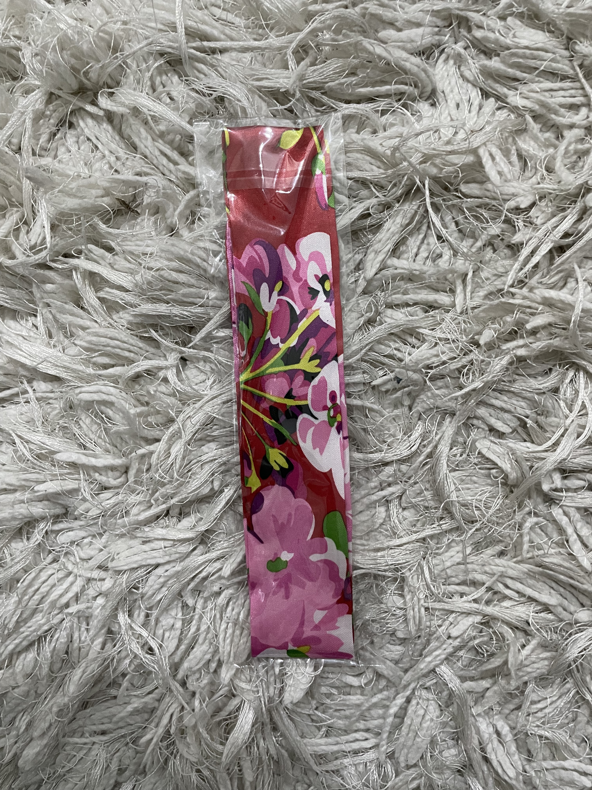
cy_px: 395
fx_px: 593
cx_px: 296
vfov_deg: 67.3
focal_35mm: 26
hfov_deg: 53.1
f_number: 1.6
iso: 500
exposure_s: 1/60
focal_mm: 4.2
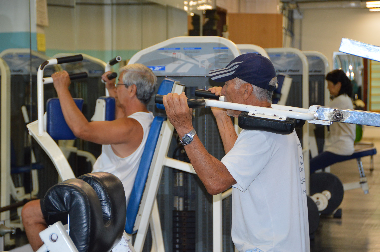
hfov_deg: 17.1
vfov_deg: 11.4
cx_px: 190
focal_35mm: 120
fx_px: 1266
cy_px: 126
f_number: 5
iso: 900
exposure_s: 1/60
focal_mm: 80
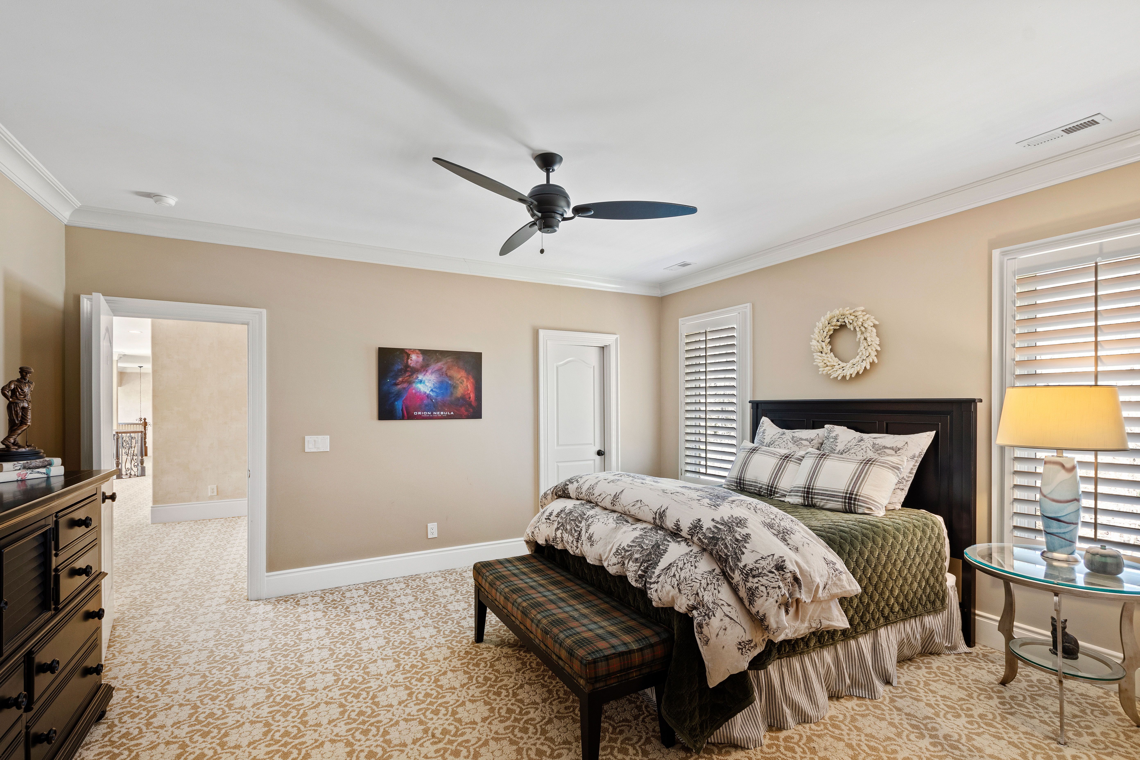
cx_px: 570
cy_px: 380
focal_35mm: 15
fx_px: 475
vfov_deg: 77.3
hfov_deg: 100.4
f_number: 8
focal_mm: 10
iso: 100
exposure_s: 1.6
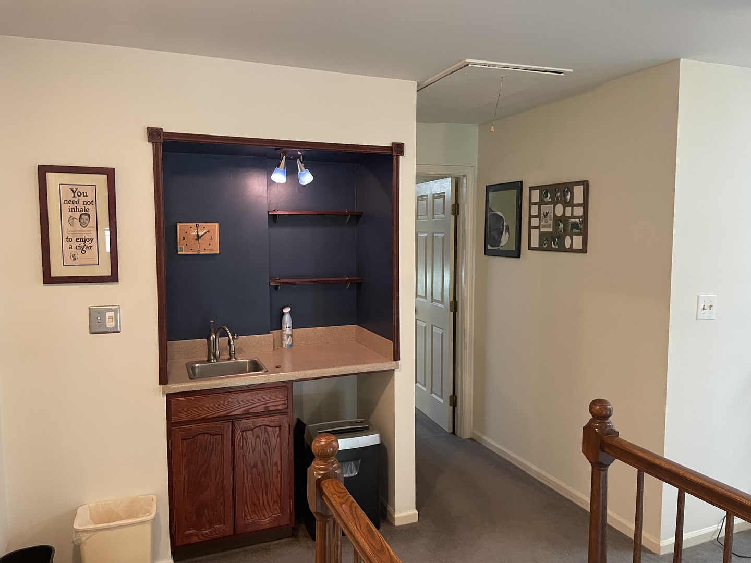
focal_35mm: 26
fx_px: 564
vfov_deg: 53.1
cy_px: 282
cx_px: 376
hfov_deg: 67.3
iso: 400
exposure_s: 1/40
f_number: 1.6
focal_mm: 4.2
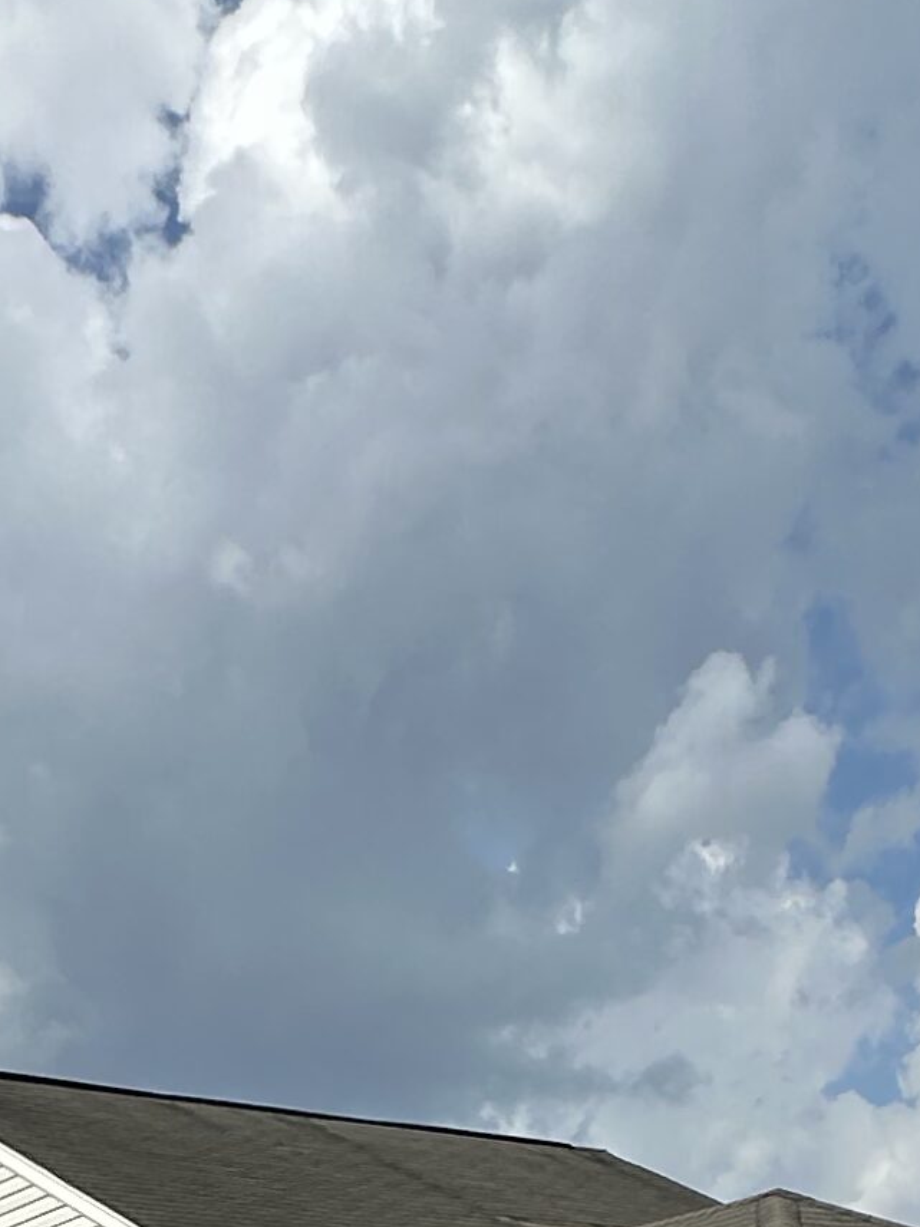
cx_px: 551
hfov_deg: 22.2
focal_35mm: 66
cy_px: 1979
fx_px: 2339
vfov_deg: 22.4
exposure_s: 1/2020
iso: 50
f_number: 2.2
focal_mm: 2.22
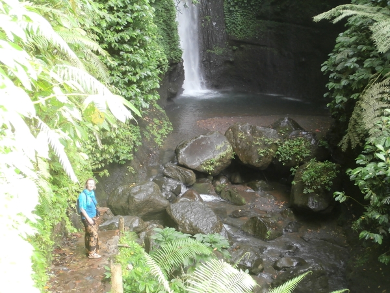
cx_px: 195
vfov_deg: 30.9
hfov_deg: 40.4
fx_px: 530
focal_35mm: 47
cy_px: 146
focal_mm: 8.29
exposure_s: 1/40
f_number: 4.2
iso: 200
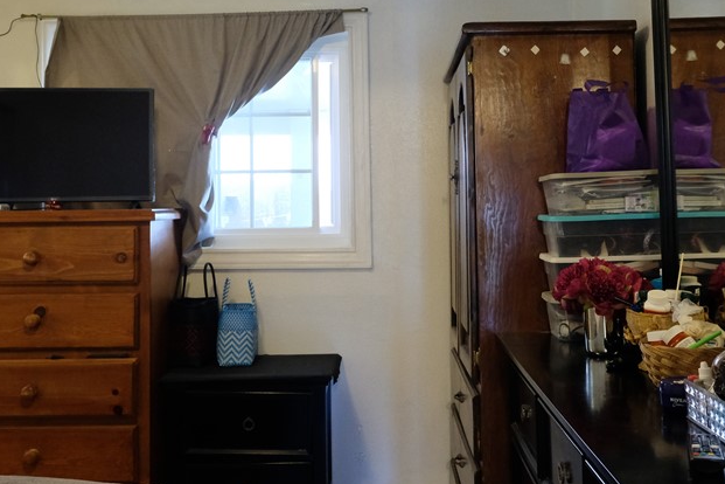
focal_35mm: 42
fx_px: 846
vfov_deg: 31.7
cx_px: 399
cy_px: 174
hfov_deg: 46.3
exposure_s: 1/30
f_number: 4
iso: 3200
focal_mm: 16
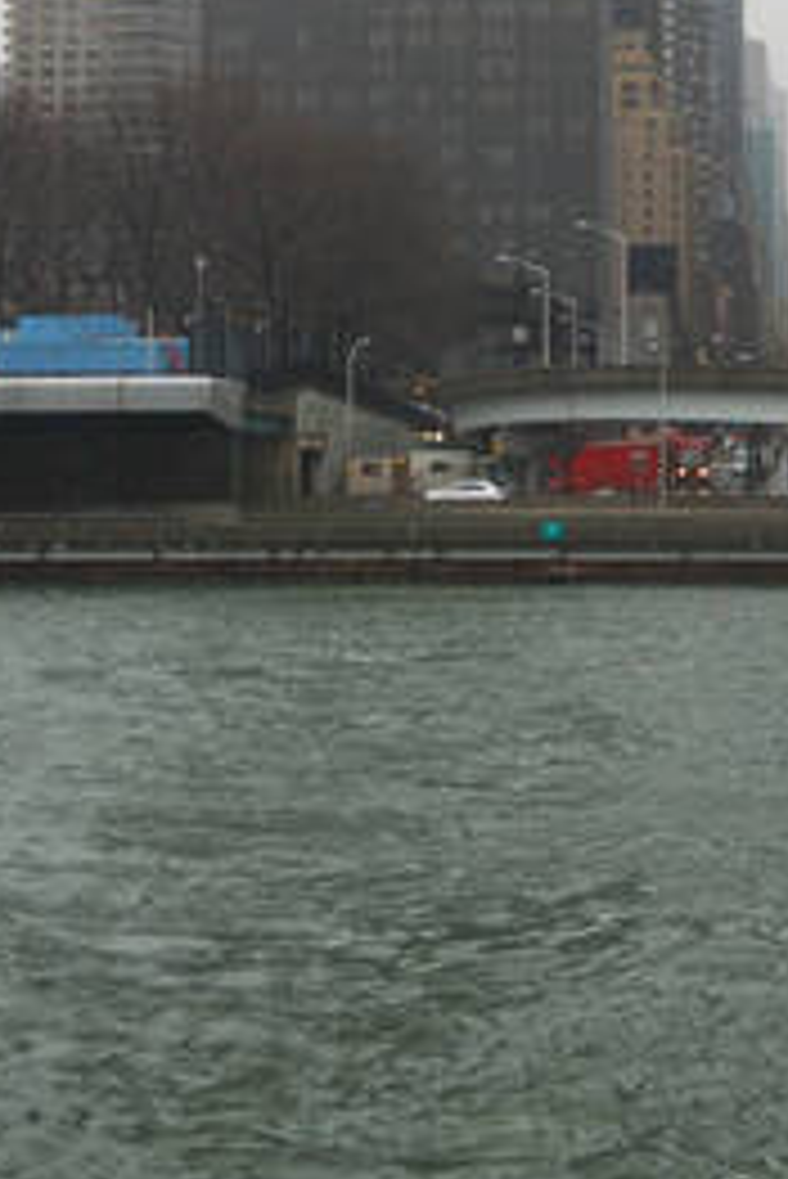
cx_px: 702
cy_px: -252
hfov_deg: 11.0
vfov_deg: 15.8
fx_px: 4077
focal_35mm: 124
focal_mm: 31
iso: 360
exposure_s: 1/250
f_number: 4.2
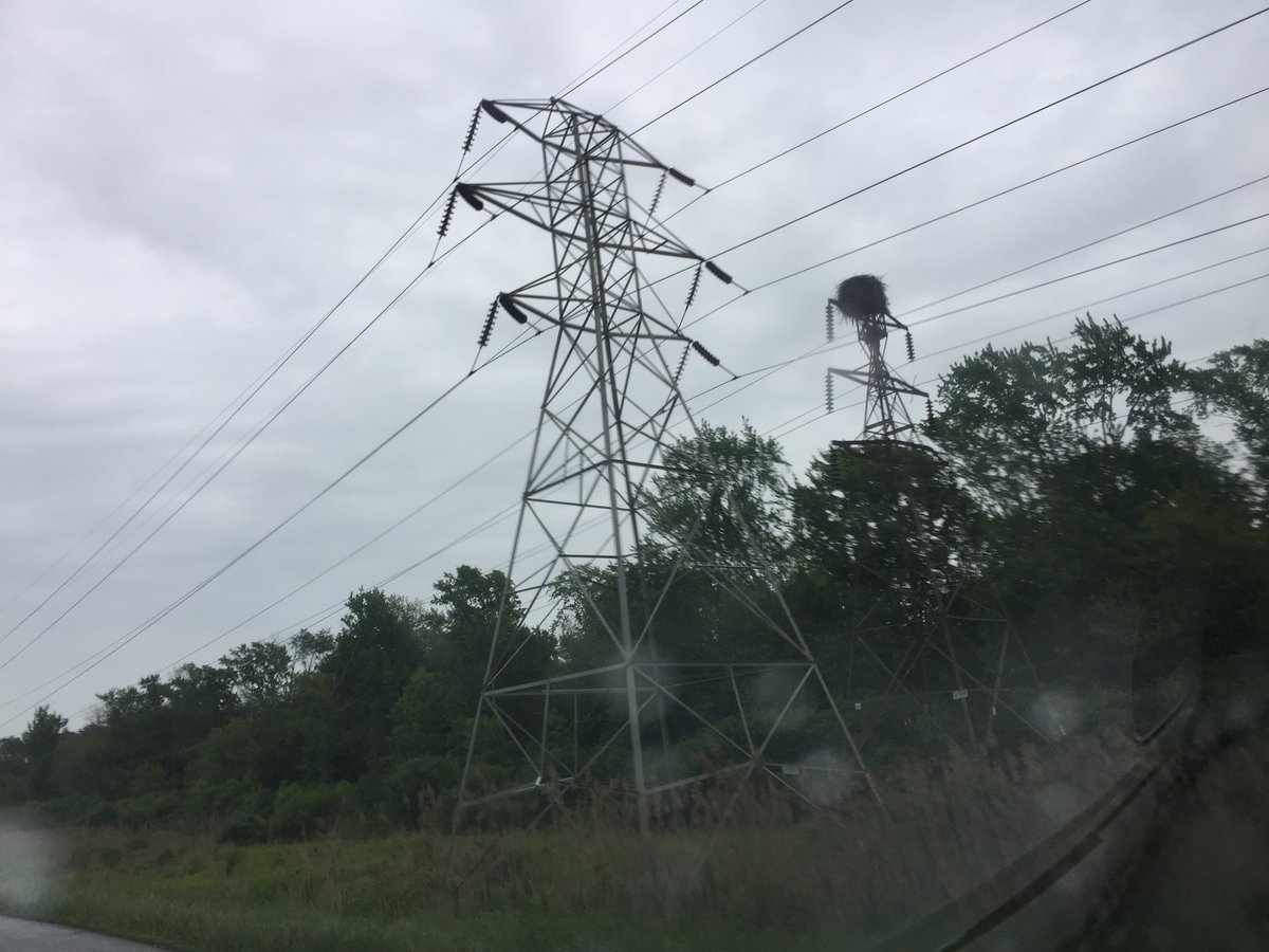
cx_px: 634
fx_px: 1063
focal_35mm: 29
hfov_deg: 61.7
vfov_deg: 48.2
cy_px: 476
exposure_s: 1/366
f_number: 2.2
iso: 32
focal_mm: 4.15
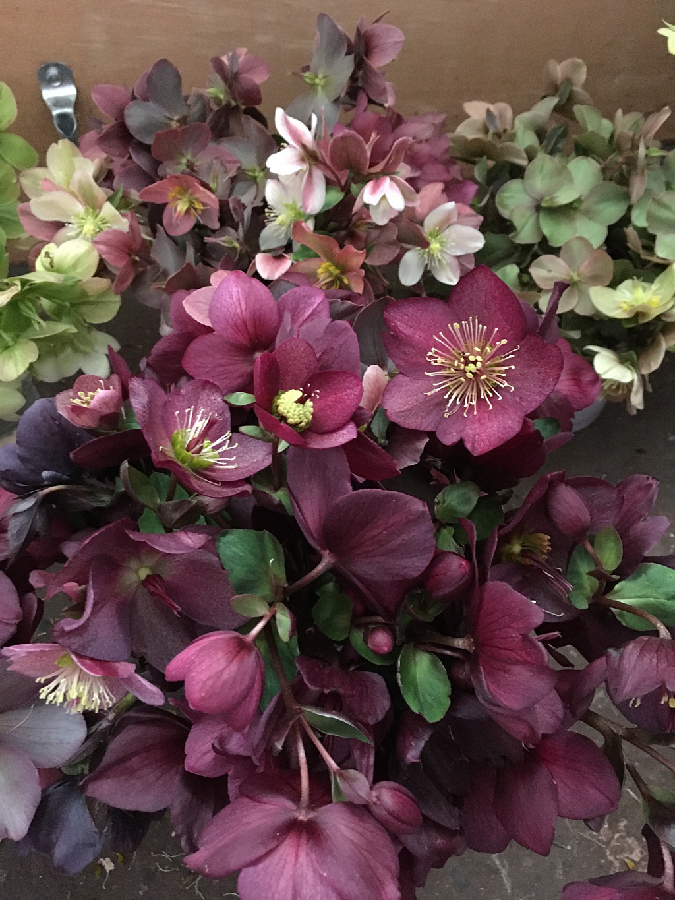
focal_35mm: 29
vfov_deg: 61.7
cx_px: 338
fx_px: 754
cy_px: 450
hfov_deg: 48.2
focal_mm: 4.15
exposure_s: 1/15
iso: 640
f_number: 2.2
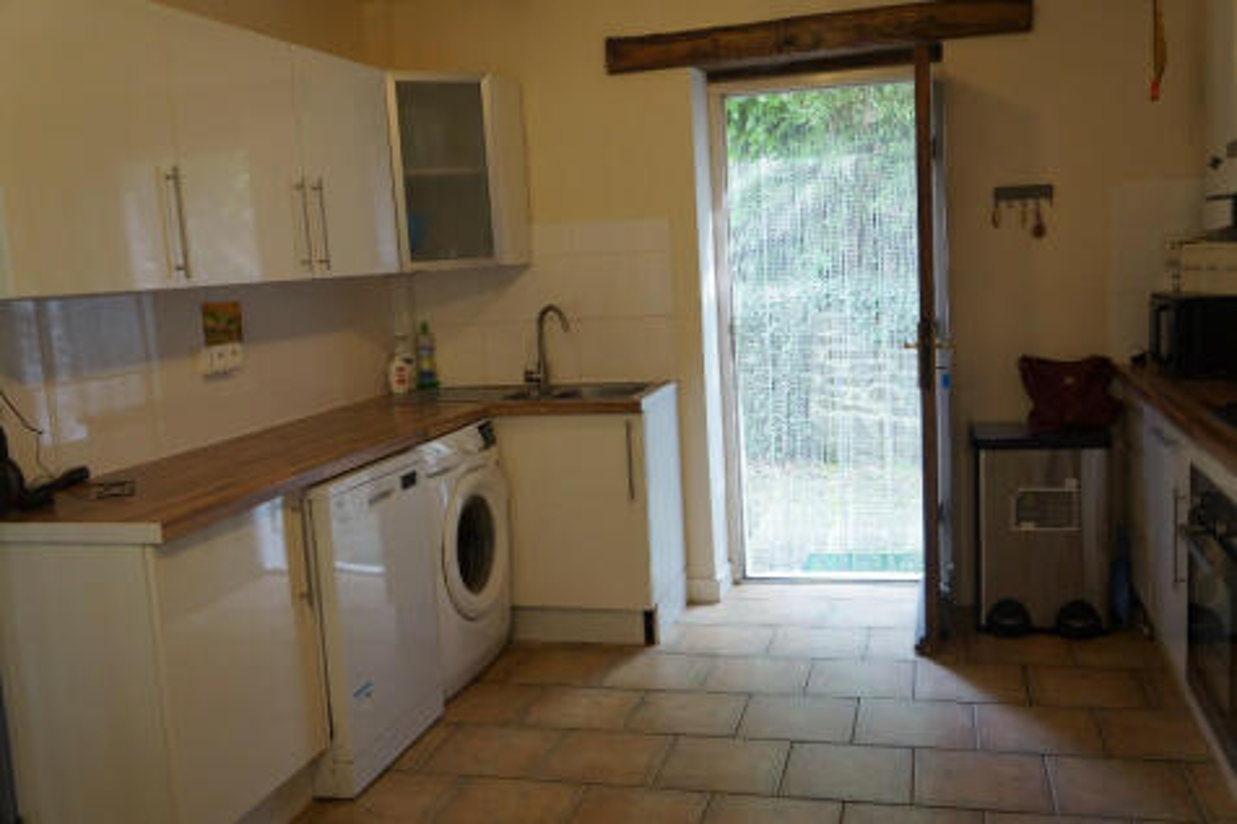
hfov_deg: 59.5
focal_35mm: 32
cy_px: 412
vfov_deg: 41.7
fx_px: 1082
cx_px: 618
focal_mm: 21
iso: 100
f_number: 4
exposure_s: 1/15
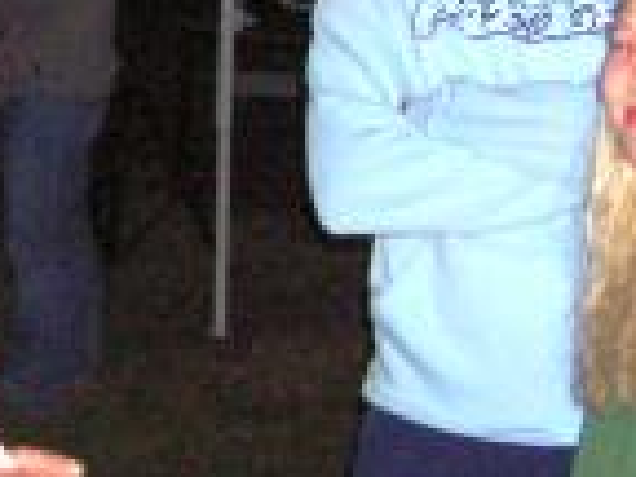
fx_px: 2774
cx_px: 110
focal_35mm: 151
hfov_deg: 13.0
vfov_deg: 9.8
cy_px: 168
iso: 200
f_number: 2.9
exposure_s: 1/60.1
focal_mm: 5.7
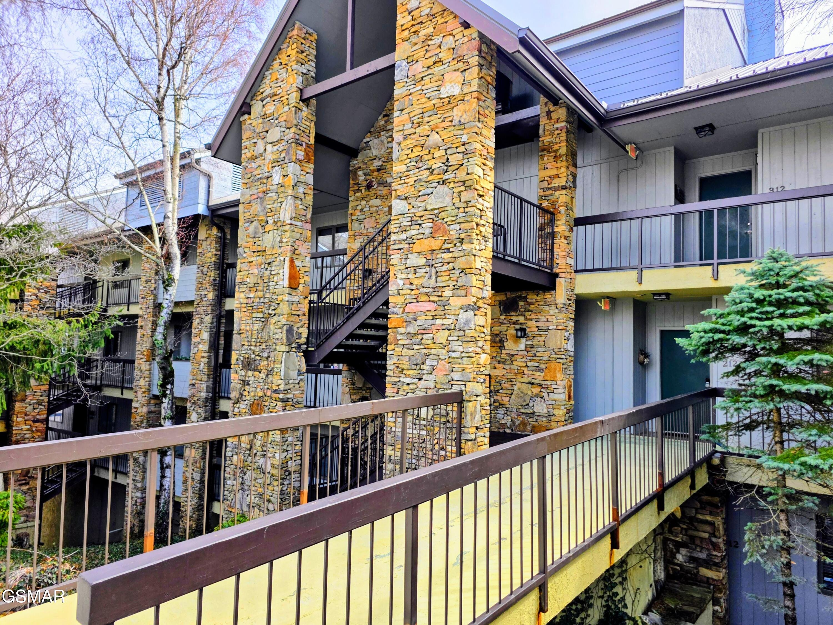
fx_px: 553
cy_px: 312
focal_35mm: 23
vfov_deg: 58.9
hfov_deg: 73.9
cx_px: 416
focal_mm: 6.3
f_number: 1.7
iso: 80
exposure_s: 1/2371
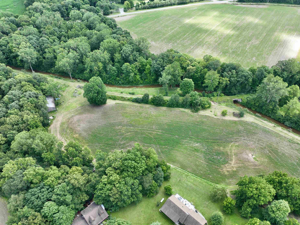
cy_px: 116
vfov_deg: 54.8
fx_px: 217
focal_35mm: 25
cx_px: 150
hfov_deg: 69.4
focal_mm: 12.29
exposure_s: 1/320
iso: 110
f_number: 2.8
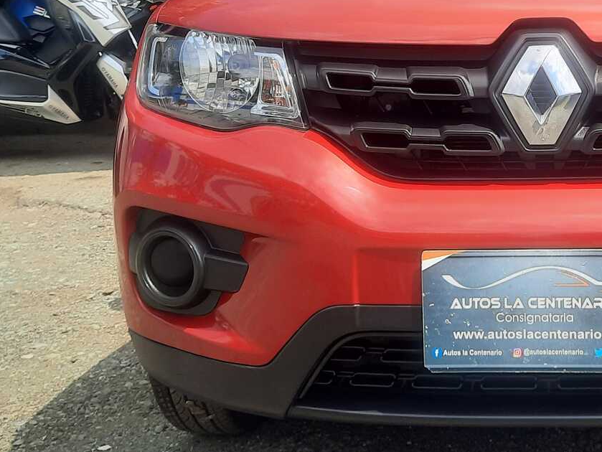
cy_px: 95
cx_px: 550
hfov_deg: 30.2
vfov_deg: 23.7
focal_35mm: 61
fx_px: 1061
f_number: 2
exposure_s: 1/564
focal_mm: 4.6
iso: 32
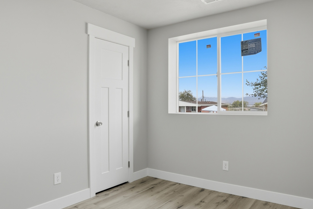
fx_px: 217
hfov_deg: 71.3
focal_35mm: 25
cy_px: 104
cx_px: 175
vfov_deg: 51.3
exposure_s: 1/640
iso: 250
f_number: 9
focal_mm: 16
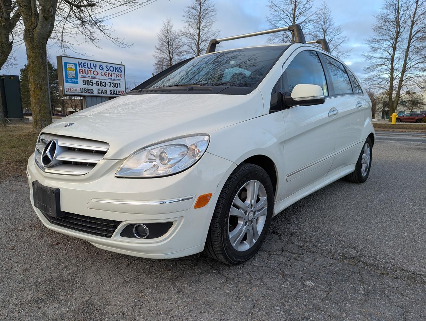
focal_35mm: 24
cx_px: 213
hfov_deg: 71.5
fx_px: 296
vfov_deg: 56.9
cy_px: 160
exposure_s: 1/476
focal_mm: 6.81
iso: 44
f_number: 1.85
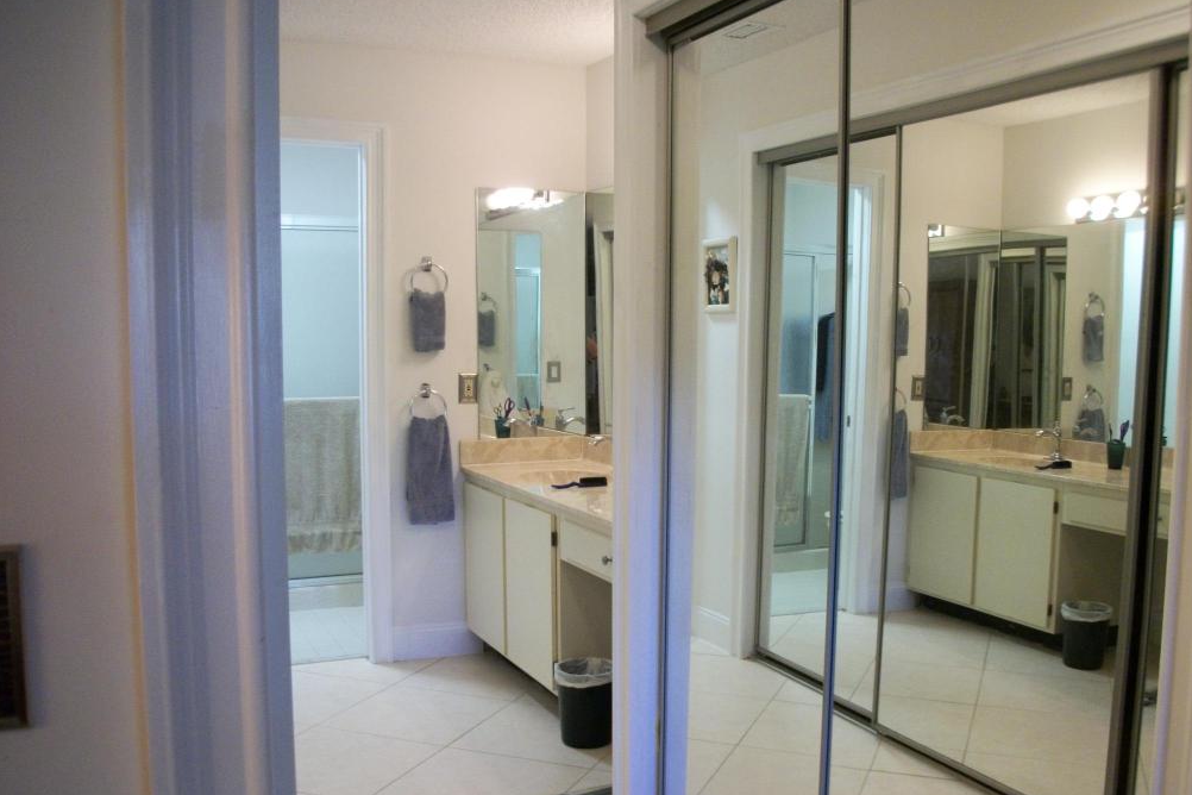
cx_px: 606
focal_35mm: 34
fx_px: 1126
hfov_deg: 55.8
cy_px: 444
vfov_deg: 38.8
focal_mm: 5.7
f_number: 2.9
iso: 160
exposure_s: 1/20
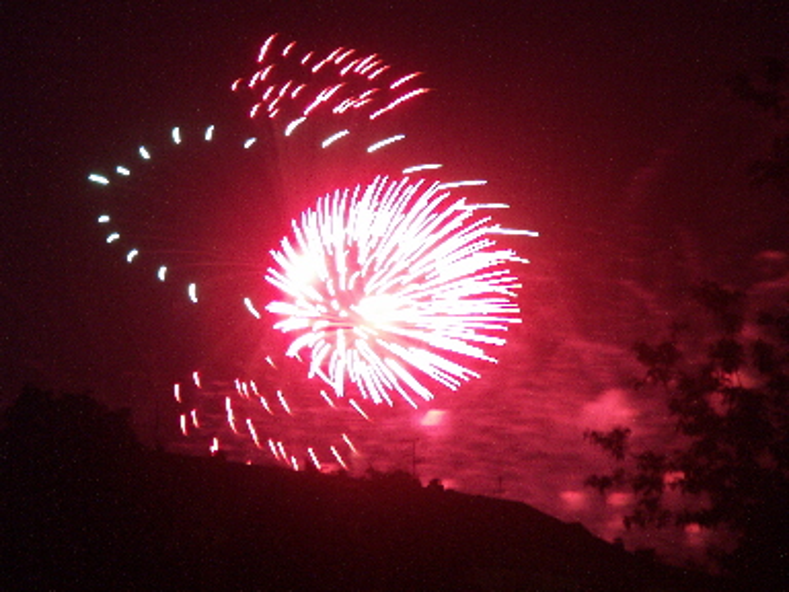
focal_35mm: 200
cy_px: 296
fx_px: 4559
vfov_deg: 7.4
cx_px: 394
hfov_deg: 9.9
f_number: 3.5
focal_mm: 50.69
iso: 100
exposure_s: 1/1.67
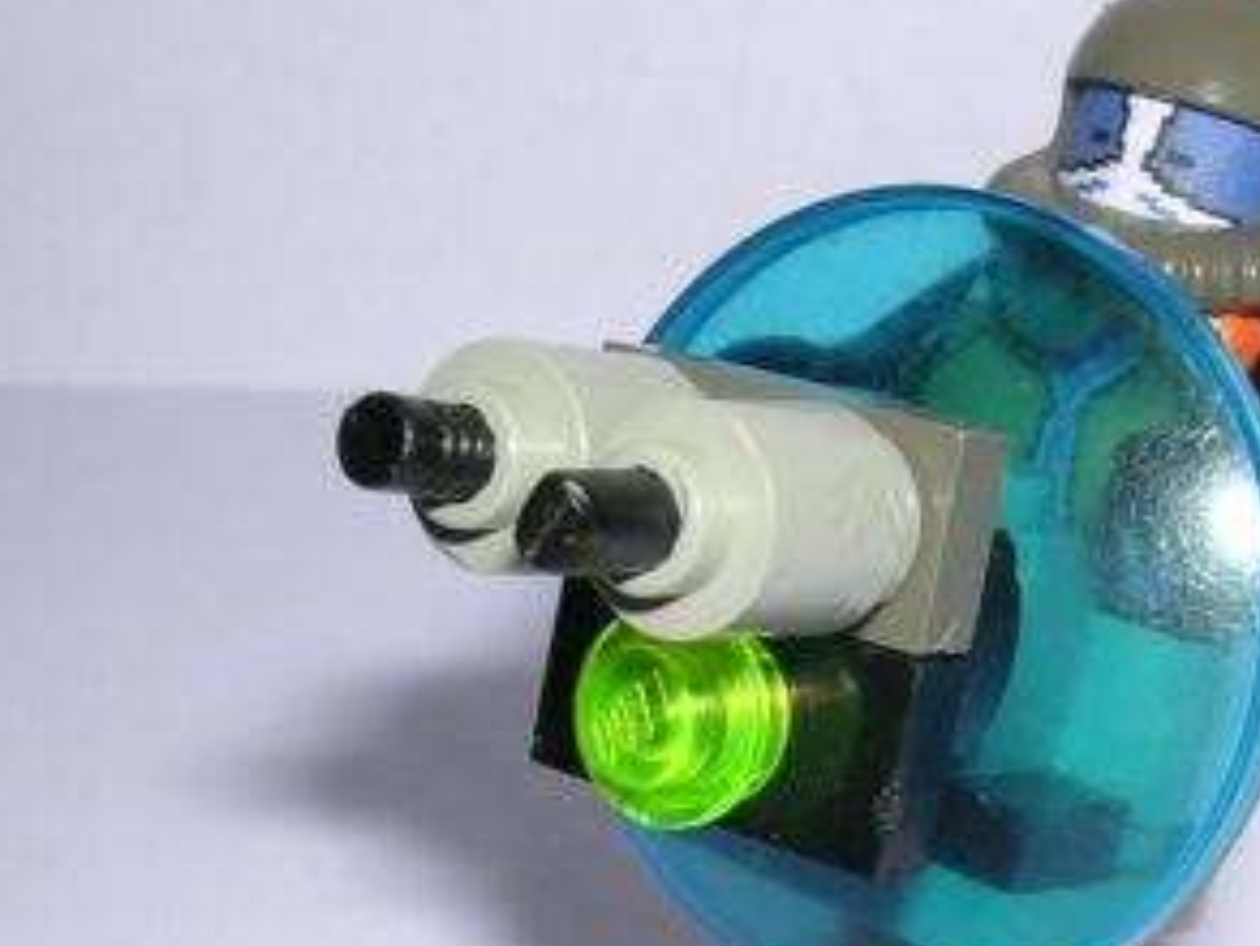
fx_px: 3022
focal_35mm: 83
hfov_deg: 23.3
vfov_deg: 17.7
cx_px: 937
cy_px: 731
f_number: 5.6
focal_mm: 5.8
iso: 100
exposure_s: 1/60.1
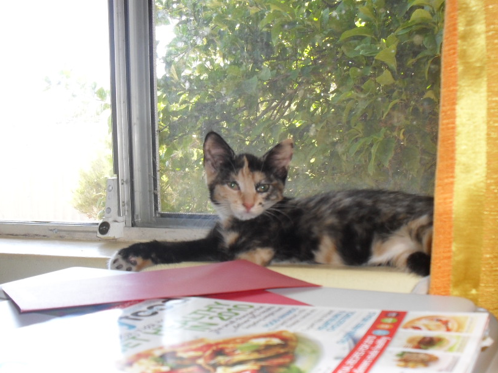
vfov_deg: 32.8
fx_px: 633
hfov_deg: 42.8
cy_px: 216
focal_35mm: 44
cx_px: 295
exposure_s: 1/45
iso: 160
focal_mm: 6.3
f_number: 3.2
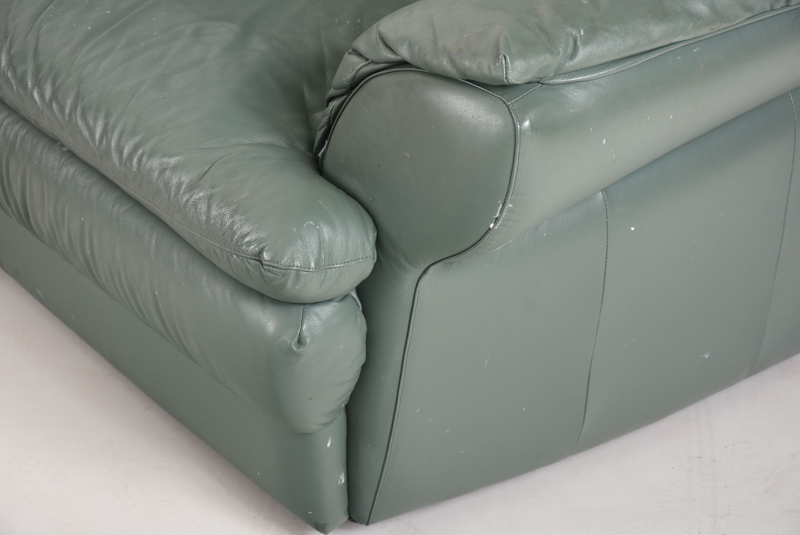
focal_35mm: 112
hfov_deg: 18.2
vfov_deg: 12.2
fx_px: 2502
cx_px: 400
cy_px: 268
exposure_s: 1/200
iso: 200
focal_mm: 75
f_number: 9
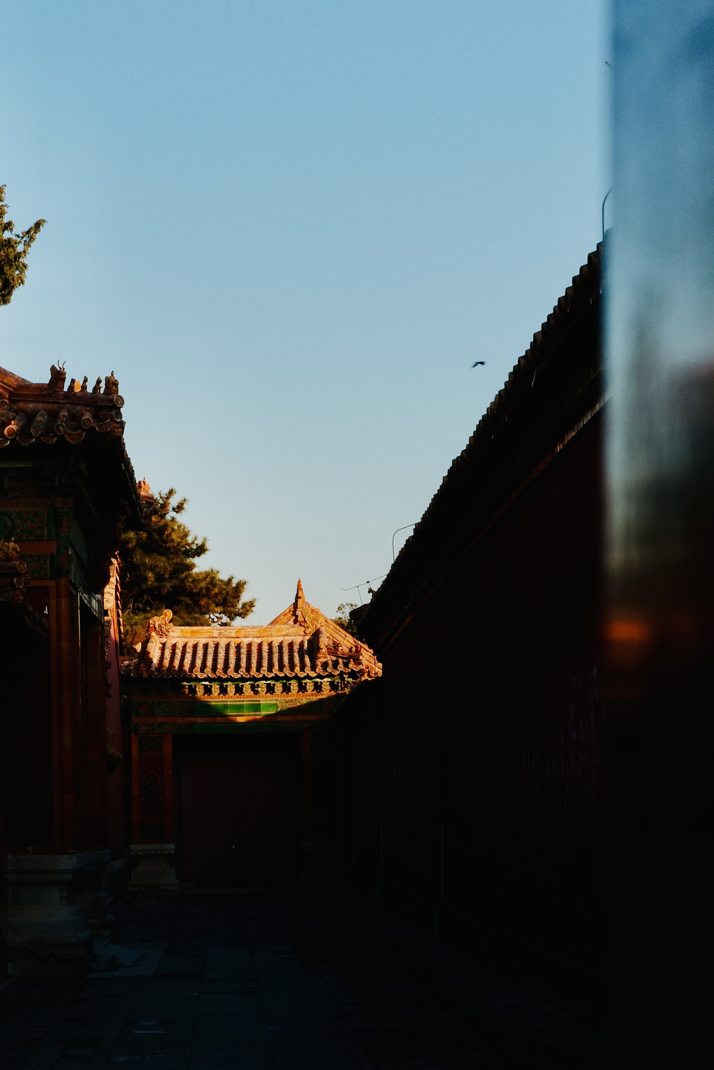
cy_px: 812
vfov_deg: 25.7
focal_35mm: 78
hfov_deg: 17.4
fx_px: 2321
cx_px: 206
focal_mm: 26
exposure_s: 1/40
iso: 100
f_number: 16
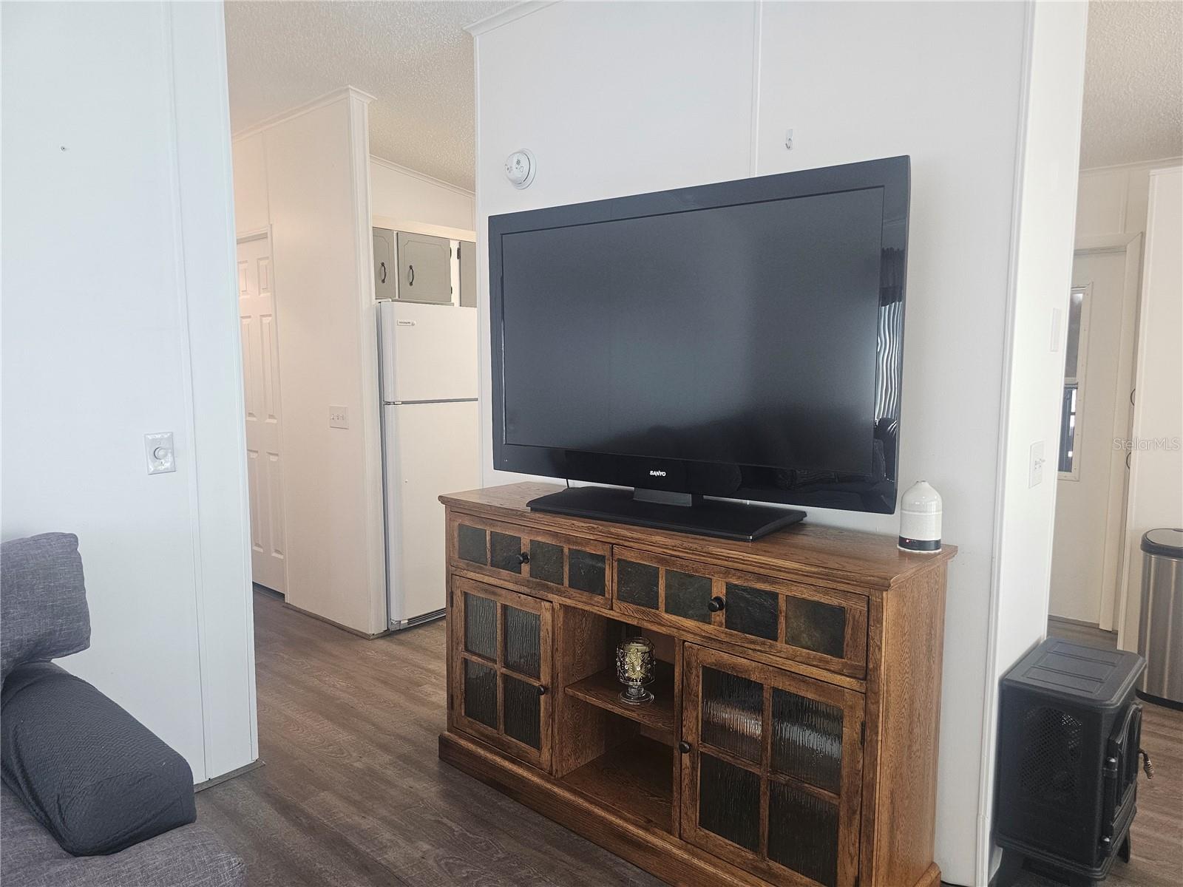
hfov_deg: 73.9
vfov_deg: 58.9
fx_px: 786
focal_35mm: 23
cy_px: 444
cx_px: 592
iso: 250
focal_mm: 6.3
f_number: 1.7
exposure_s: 1/120
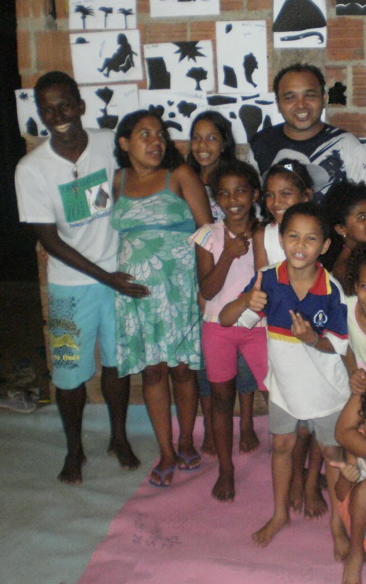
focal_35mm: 57
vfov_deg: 35.7
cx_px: 320
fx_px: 909
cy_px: 274
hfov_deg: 22.3
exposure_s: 1/30
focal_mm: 6.3
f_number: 3.1
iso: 320
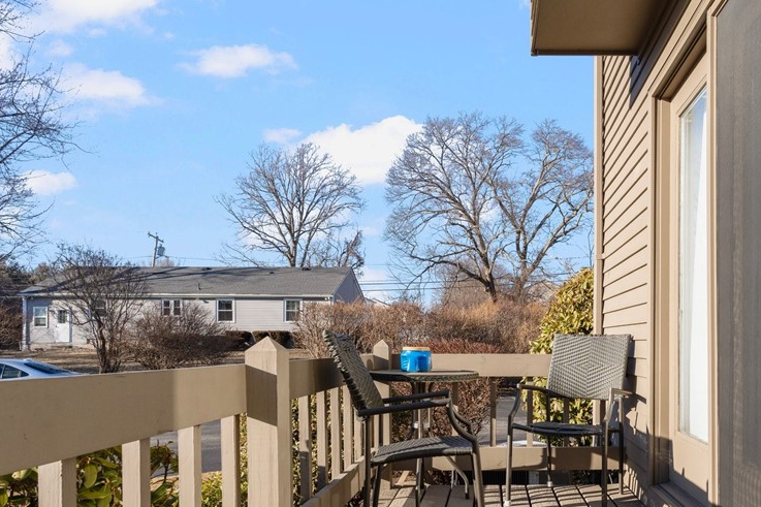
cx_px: 505
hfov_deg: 63.9
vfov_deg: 45.4
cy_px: 352
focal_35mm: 28
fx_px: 592
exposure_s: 1/1600
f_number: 7.1
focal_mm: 19
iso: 640
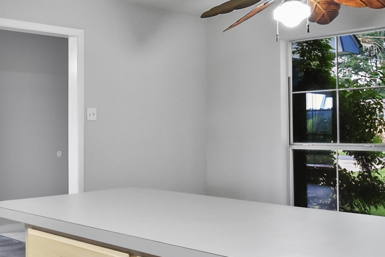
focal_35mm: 45
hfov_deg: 38.6
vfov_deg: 29.6
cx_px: 4
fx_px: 486
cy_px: 150
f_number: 3.5
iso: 1000
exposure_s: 1/13
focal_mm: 11
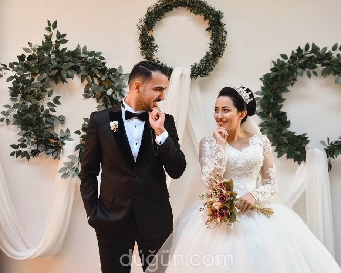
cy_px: 135
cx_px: 176
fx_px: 414
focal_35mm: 41
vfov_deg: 36.5
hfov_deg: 44.8
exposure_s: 1/60
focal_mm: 35
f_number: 4
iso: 400
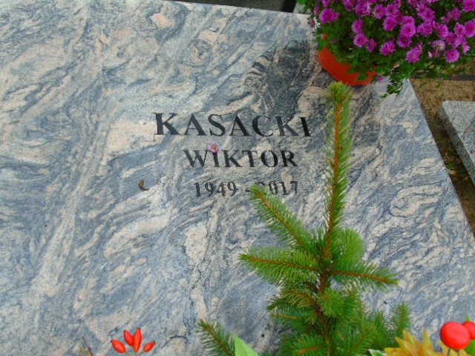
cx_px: 238
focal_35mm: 34
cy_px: 178
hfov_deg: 54.0
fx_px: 467
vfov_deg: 41.8
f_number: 3.8
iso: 80
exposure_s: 1/60
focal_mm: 6.1
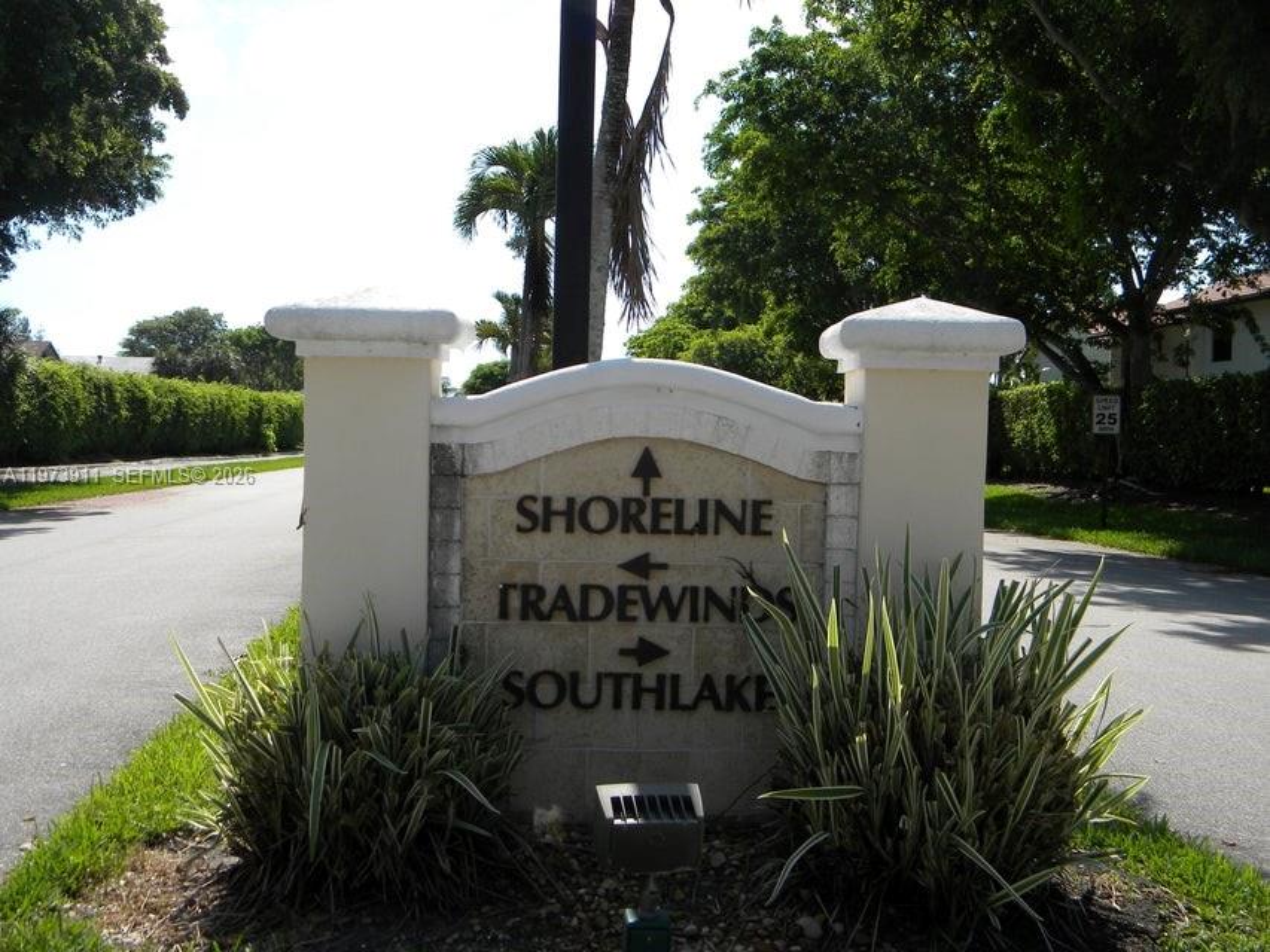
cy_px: 476
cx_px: 635
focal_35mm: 41
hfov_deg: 45.8
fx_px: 1504
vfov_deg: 35.1
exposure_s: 1/602
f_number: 3.8
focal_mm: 7.3
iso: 80
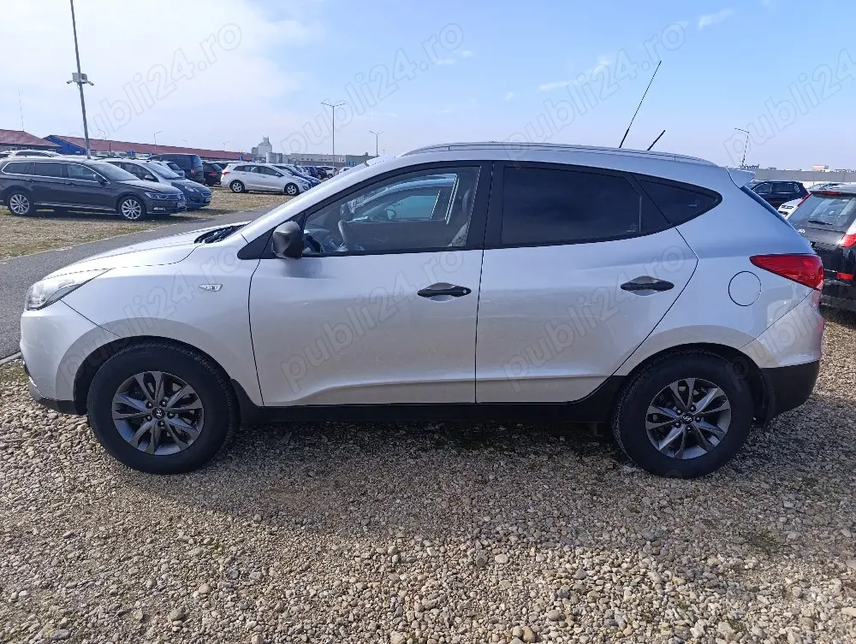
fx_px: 570
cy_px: 322
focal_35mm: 23
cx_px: 428
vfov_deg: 59.0
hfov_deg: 73.8
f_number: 1.6
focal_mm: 6.14
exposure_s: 1/500
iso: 50
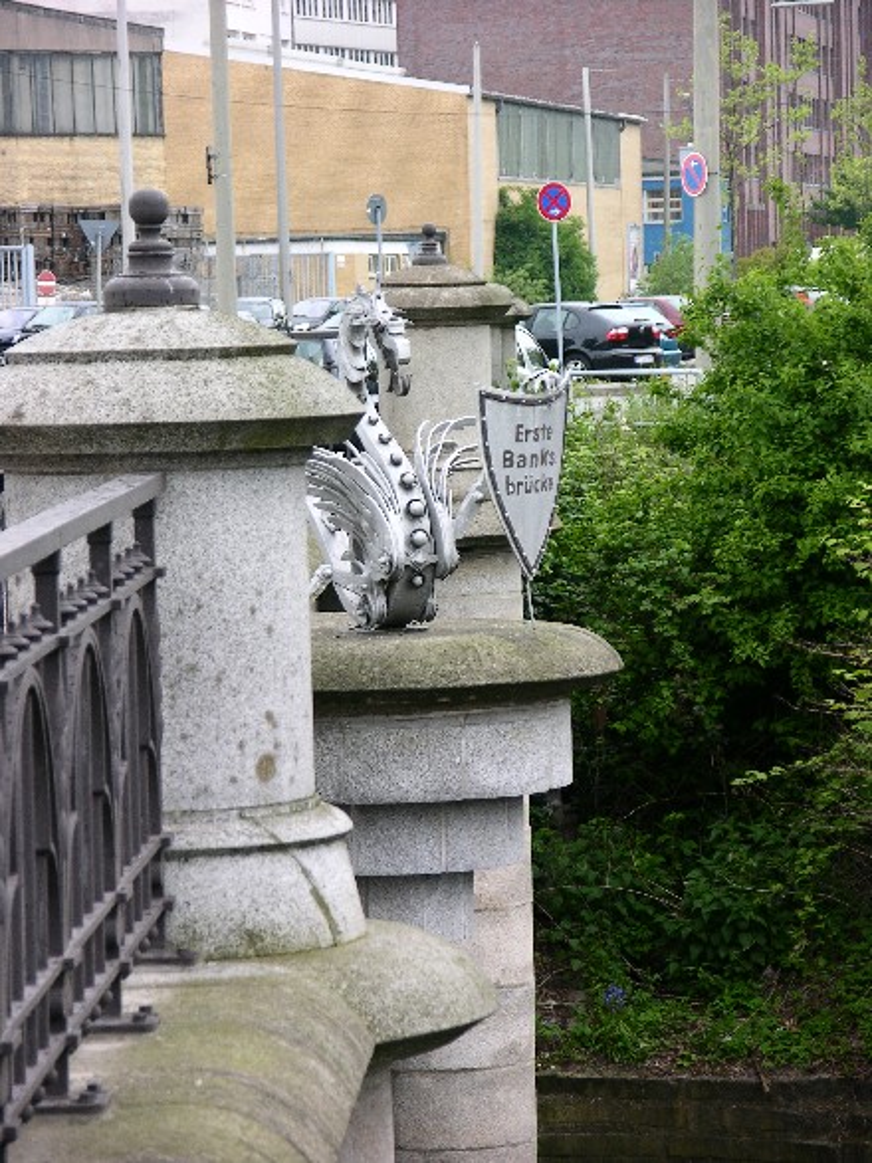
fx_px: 6384
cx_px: 436
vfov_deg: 10.4
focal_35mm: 190
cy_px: 582
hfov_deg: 7.8
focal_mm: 48.5
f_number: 4
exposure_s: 1/66
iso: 50
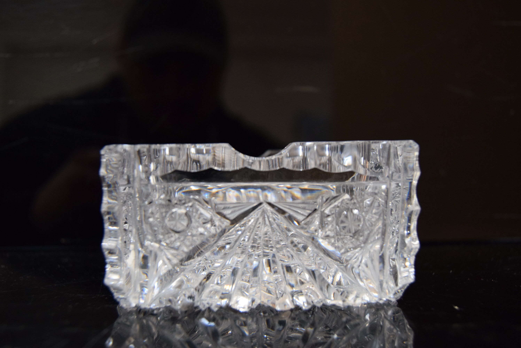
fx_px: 521
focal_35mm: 36
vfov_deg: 36.9
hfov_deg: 53.1
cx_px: 260
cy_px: 174
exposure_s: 1/100
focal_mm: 24
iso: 1600
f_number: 5
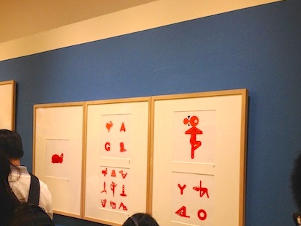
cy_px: 155
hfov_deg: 37.5
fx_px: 443
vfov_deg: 28.3
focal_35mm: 51
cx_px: 149
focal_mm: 4.28
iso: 50
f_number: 2.4
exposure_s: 1/40
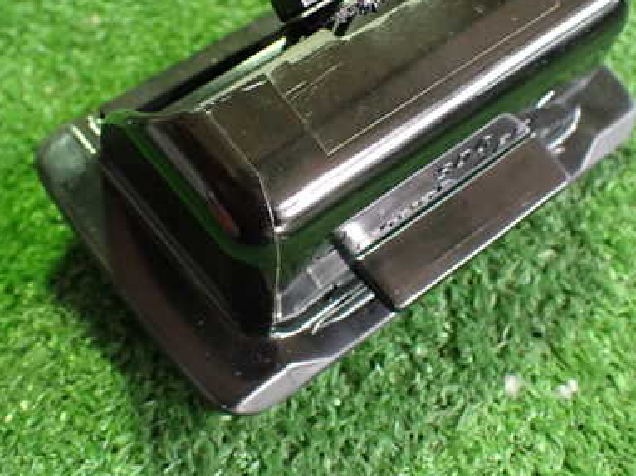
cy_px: 153
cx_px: 332
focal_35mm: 47
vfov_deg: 30.6
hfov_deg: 40.4
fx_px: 863
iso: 800
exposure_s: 1/30
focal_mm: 5.4
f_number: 2.3
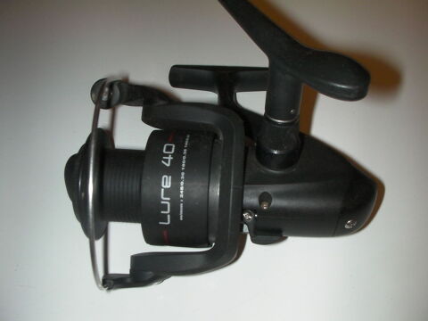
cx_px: 214
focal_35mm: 38
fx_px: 470
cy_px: 160
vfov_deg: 37.7
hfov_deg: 49.0
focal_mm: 6.3
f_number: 5.6
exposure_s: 1/30
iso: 200
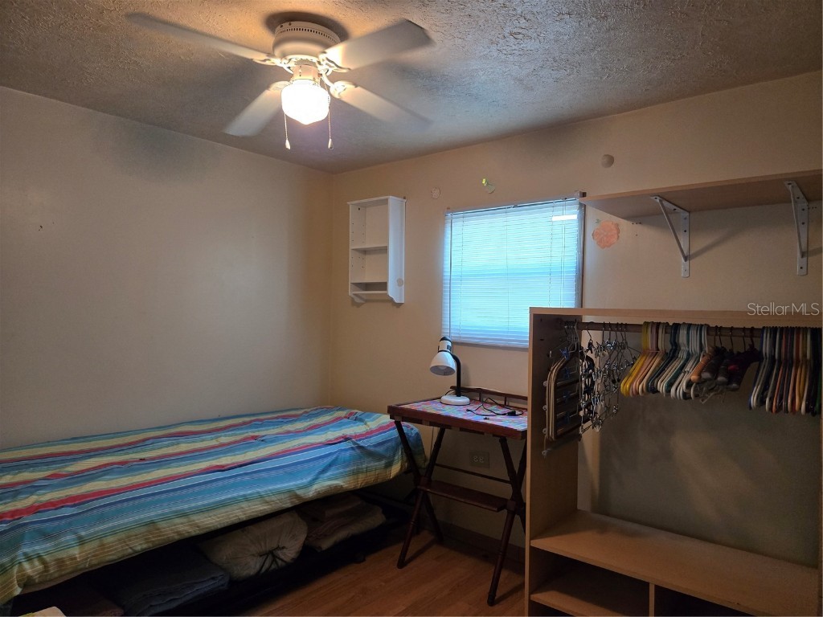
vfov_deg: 58.9
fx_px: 547
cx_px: 412
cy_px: 308
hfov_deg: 73.9
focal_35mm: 23
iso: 500
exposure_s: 1/120
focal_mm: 5.4
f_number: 1.8
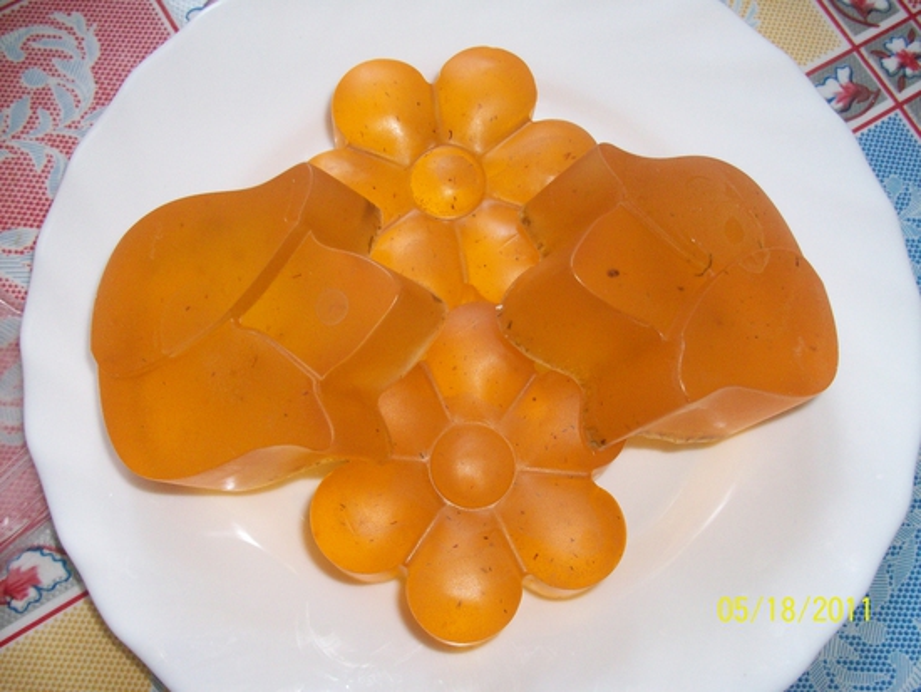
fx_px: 905
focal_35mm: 34
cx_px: 460
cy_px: 346
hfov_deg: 53.9
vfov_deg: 41.8
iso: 160
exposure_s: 1/60
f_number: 2.8
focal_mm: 5.7
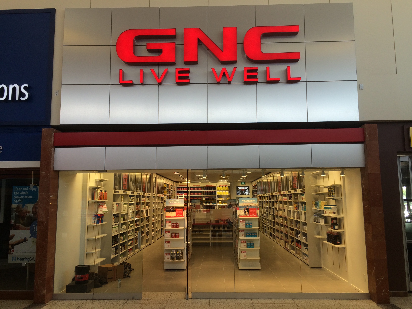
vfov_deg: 48.2
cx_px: 206
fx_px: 345
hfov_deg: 61.7
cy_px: 154
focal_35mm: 29
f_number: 2.2
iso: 32
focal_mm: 4.15
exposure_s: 1/120
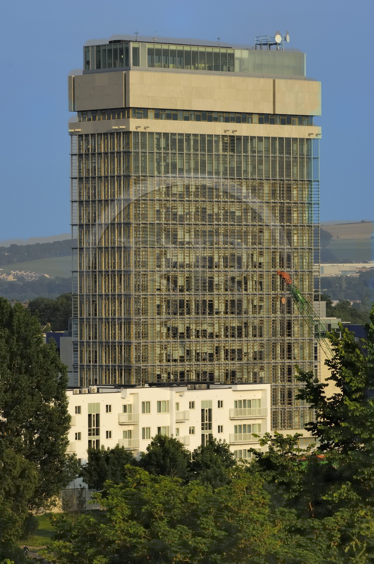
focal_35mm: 195
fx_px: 3048
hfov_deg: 7.0
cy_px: 282
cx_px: 187
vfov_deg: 10.6
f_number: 9
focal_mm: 130
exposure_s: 1/125
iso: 100
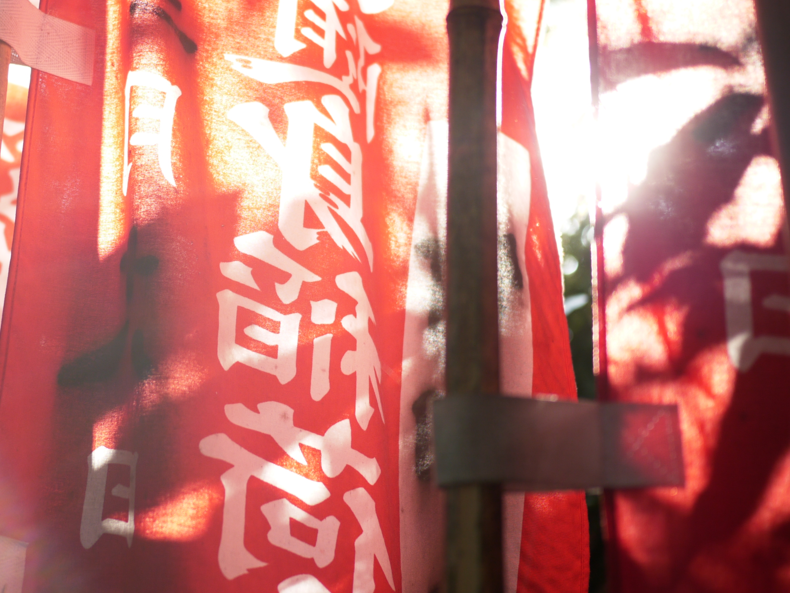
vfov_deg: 21.9
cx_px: 227
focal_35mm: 67
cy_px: 230
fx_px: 1529
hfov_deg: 28.7
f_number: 1.7
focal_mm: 20
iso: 100
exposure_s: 1/200
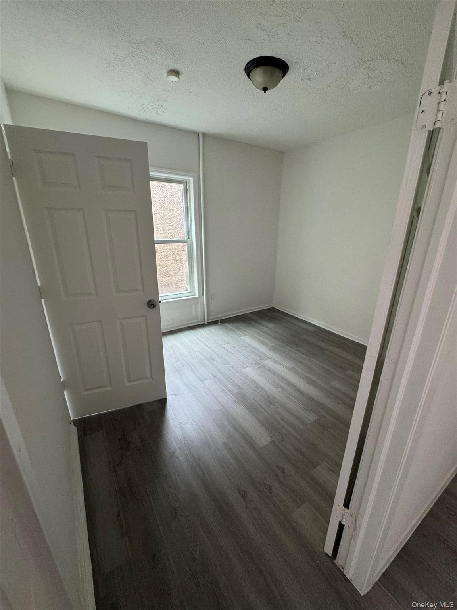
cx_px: 228
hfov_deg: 85.7
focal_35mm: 14
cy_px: 305
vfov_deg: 102.1
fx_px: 246
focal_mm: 2.22
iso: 200
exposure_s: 1/60
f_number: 2.2
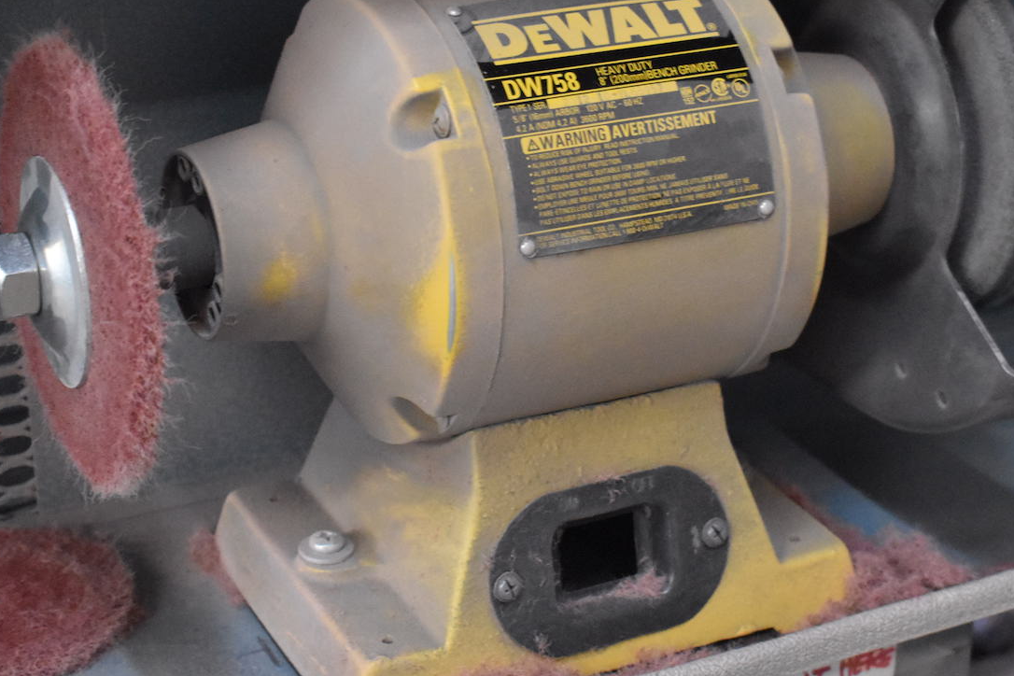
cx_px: 565
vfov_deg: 16.1
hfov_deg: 23.9
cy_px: 270
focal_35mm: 85
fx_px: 2394
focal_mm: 38
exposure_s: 1/60
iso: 6400
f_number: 4.8
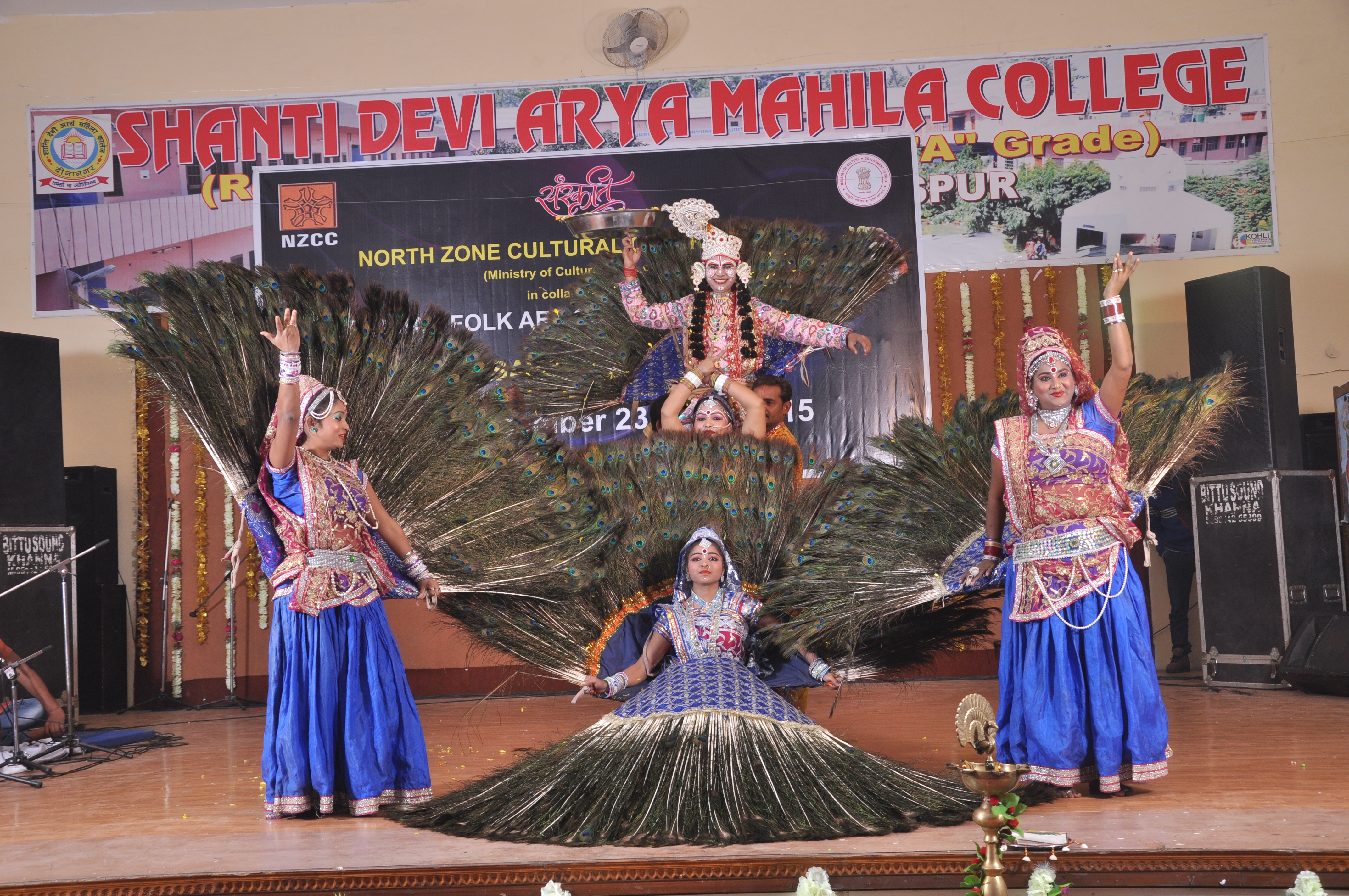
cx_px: 674
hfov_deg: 46.4
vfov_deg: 31.8
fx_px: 1572
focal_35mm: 42
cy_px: 448
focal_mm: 28
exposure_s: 1/125
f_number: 5.6
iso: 320
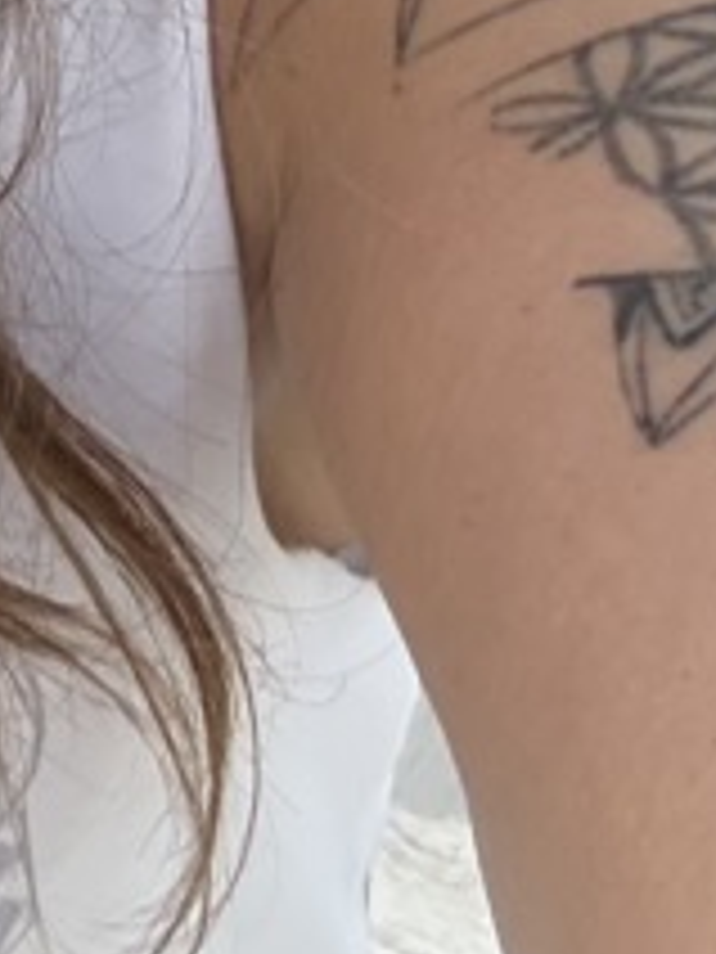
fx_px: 3999
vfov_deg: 11.5
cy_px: -1278
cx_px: -590
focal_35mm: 145
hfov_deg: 9.7
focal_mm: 2.69
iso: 64
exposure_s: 1/244
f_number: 1.9
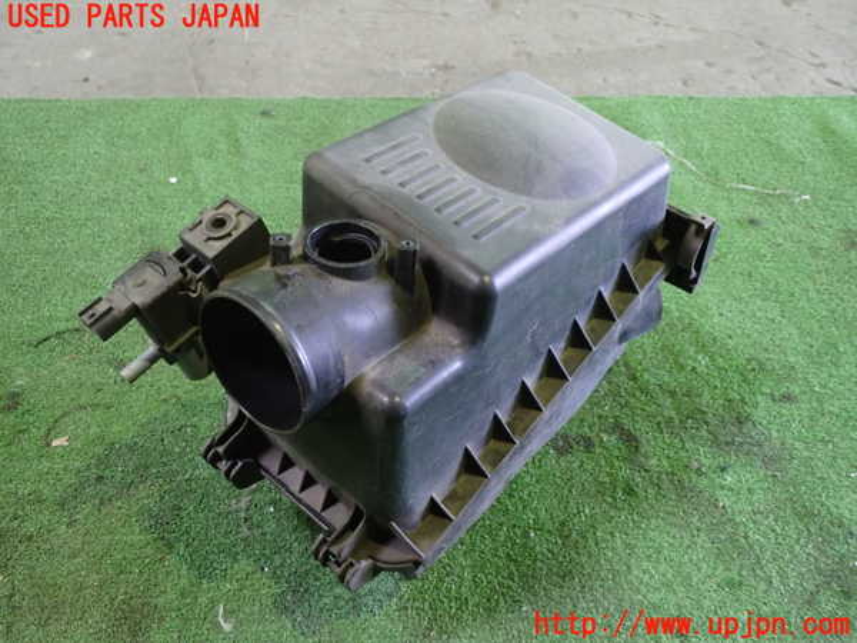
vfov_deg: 46.8
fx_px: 743
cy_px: 322
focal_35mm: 30
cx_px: 428
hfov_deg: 60.0
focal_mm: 5.4
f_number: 2.3
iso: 800
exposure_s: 1/25
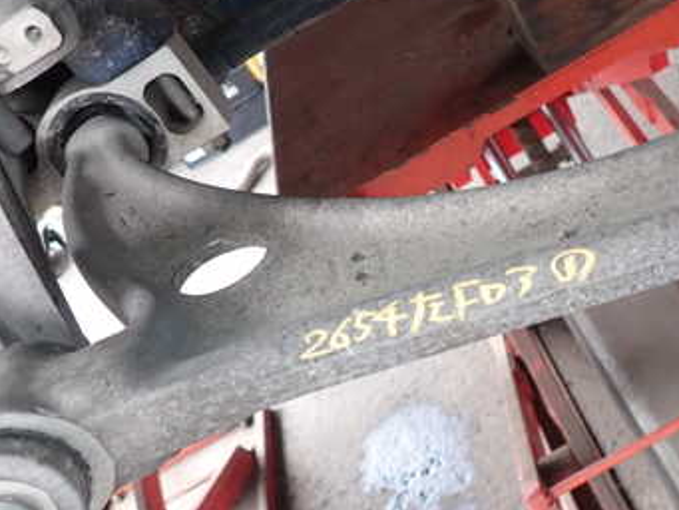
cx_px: 434
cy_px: 243
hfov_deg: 42.5
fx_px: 863
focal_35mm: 44
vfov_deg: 32.9
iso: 200
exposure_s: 1/50
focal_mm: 4.5
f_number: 2
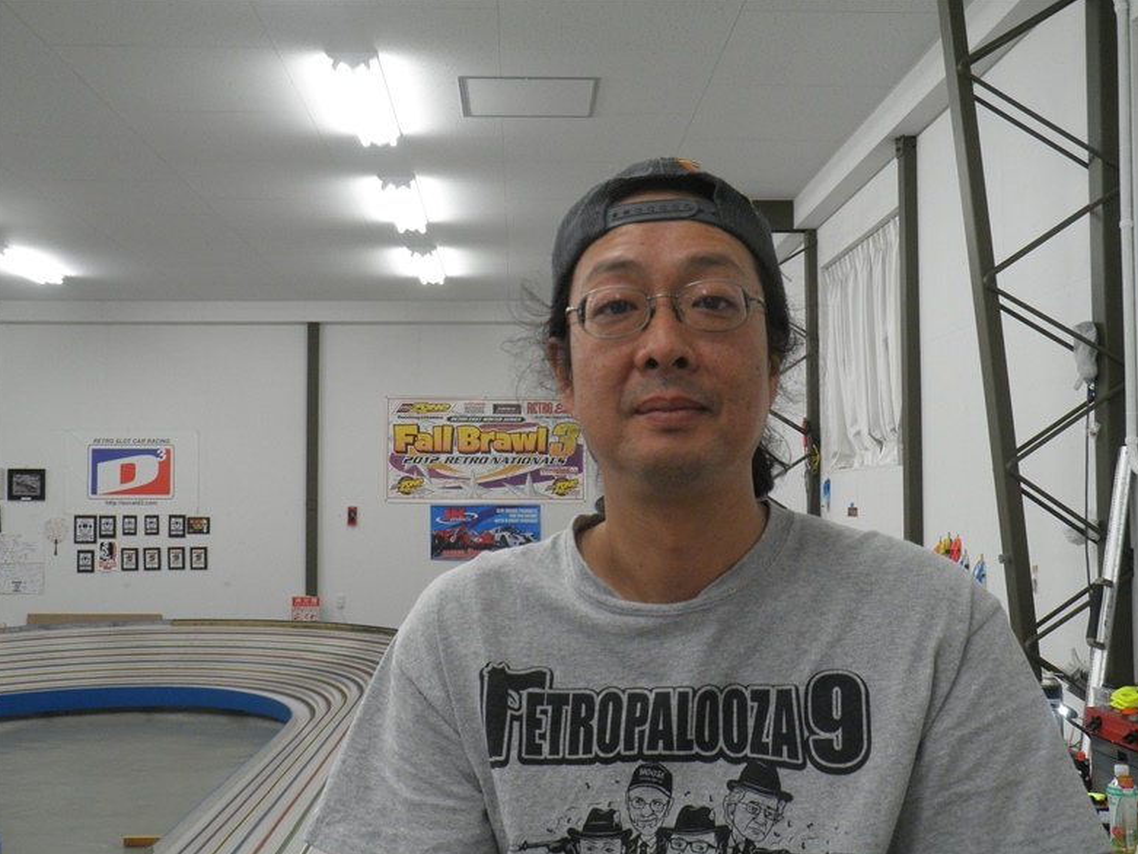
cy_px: 431
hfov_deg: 44.8
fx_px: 1381
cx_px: 574
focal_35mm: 42
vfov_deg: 34.4
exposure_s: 1/30
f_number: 3.9
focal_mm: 7.3
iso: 200
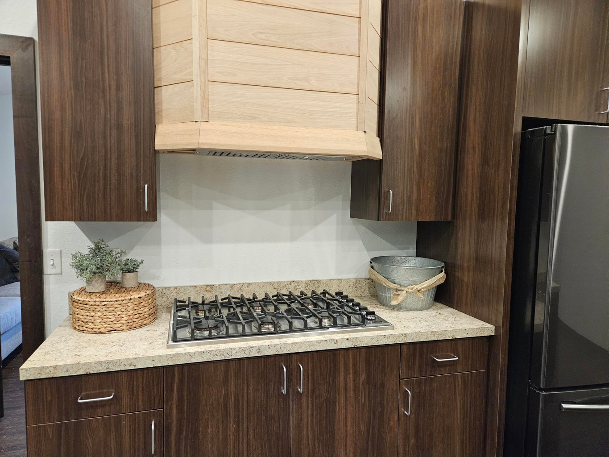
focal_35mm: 23
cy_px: 228
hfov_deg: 73.9
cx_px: 304
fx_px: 405
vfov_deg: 58.9
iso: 1000
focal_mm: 5.4
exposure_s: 1/120
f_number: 1.8
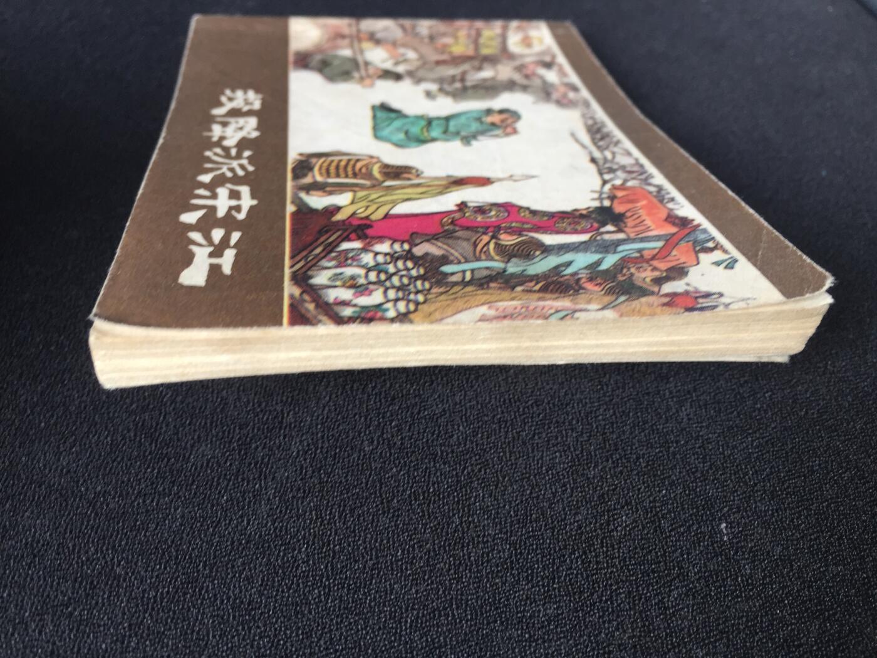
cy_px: 329
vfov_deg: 48.2
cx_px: 438
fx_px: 735
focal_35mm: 29
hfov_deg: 61.7
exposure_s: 1/50
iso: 40
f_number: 2.2
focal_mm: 4.15
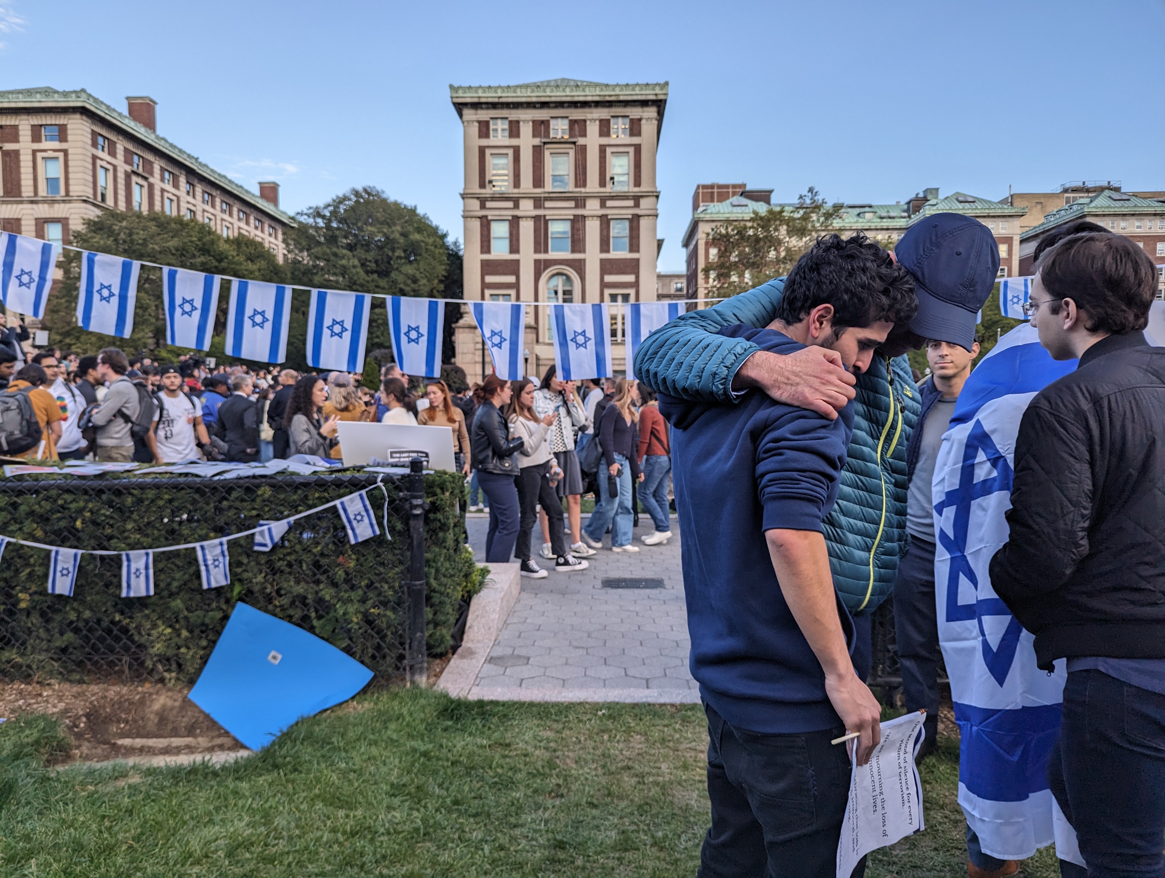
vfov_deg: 56.9
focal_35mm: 24
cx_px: 582
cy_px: 439
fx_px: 809
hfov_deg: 71.5
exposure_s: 1/376
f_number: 1.85
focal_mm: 6.81
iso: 37
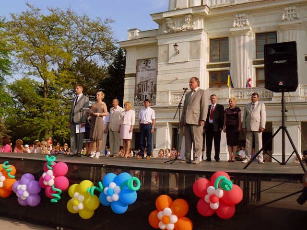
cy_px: 115
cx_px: 154
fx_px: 319
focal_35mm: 36
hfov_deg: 51.4
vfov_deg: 39.7
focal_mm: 6
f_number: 6.3
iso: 200
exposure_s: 1/500
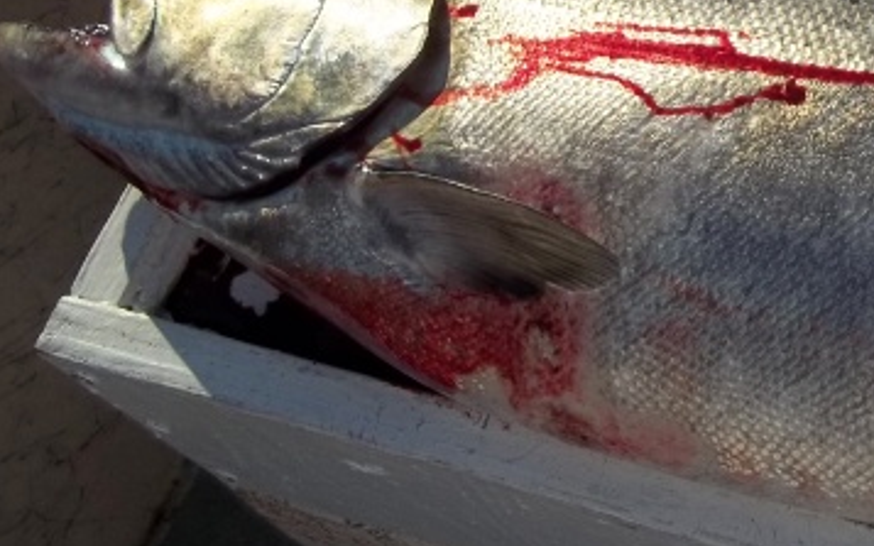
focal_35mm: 76
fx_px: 1810
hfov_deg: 25.8
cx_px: 876
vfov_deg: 16.6
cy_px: -56
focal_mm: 5.7
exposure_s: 1/250
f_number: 8.8
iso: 64
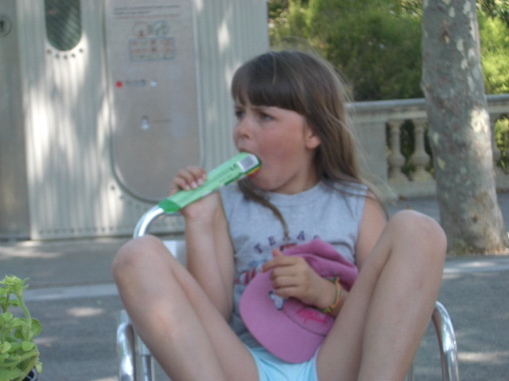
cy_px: 190
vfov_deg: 19.9
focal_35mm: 74
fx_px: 1088
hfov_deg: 26.3
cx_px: 254
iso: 50
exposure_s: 1/160
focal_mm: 12.2
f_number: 3.9
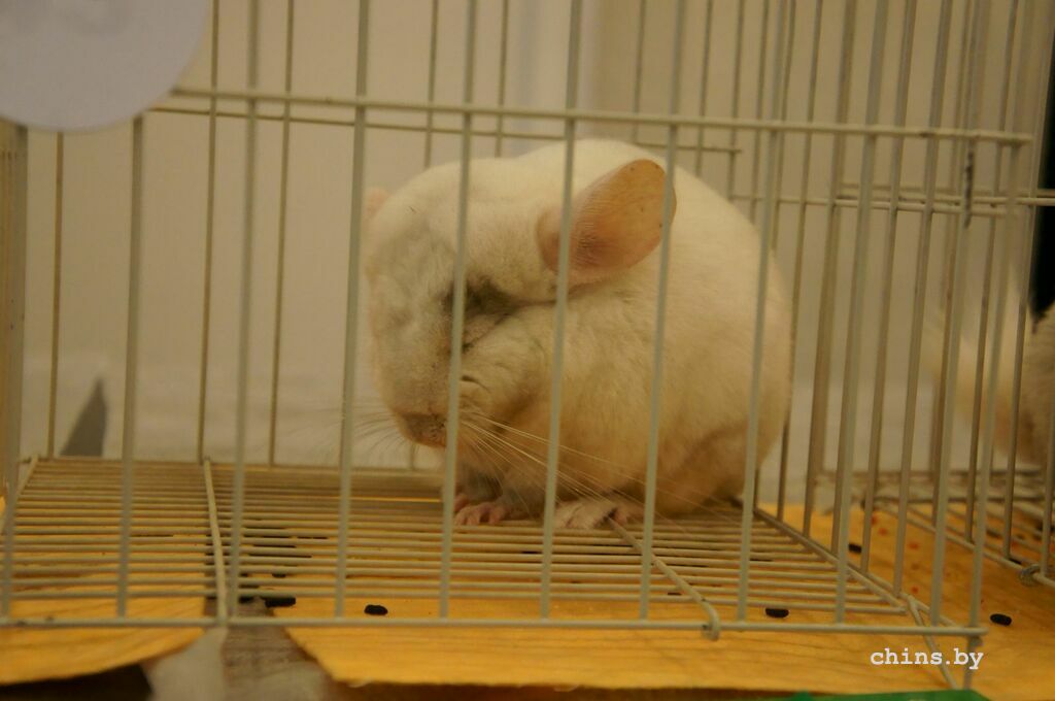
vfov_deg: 21.5
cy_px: 350
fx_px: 1844
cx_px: 528
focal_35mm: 63
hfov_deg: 31.9
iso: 1600
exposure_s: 1/80
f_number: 4.5
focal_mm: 42
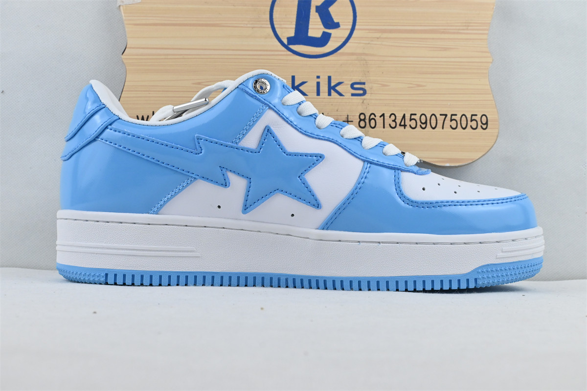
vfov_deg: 27.7
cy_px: 196
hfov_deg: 40.5
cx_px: 294
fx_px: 795
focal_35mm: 49
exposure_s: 1/200
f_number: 10
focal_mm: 32.5
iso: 1000
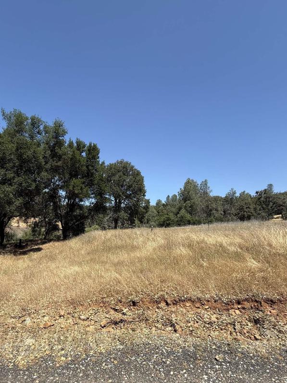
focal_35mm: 18
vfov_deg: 86.6
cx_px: 115
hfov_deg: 70.9
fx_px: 199
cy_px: 230
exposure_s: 1/658
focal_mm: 2.22
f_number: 2.2
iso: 20
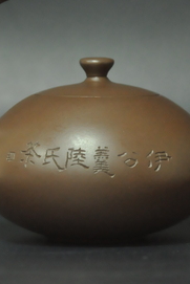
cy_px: 119
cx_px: 93
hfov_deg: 4.7
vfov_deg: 7.1
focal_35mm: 290
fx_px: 2292
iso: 3200
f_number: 5.6
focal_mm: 105
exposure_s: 1/40
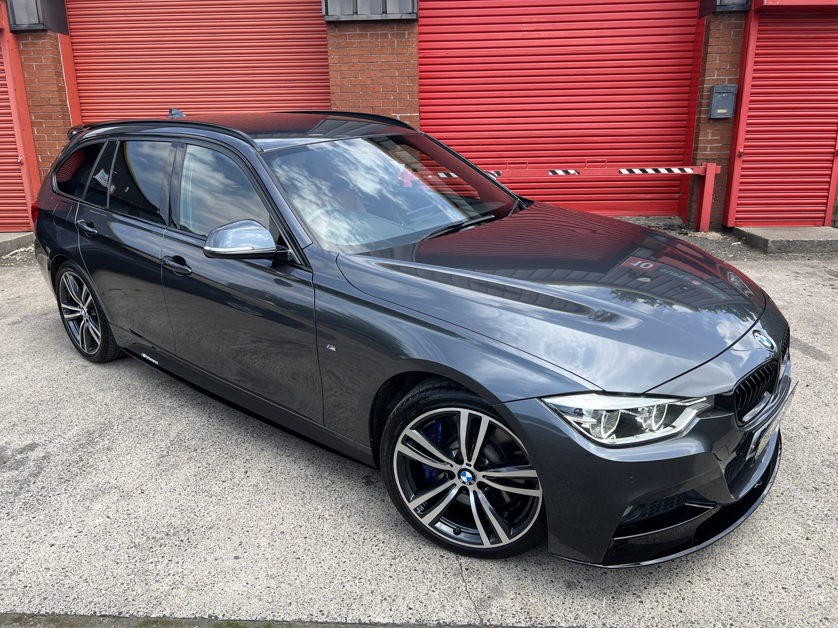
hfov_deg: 67.3
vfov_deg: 53.1
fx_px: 629
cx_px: 419
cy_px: 314
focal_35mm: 26
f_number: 1.5
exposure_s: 1/1135
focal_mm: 5.7
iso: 50
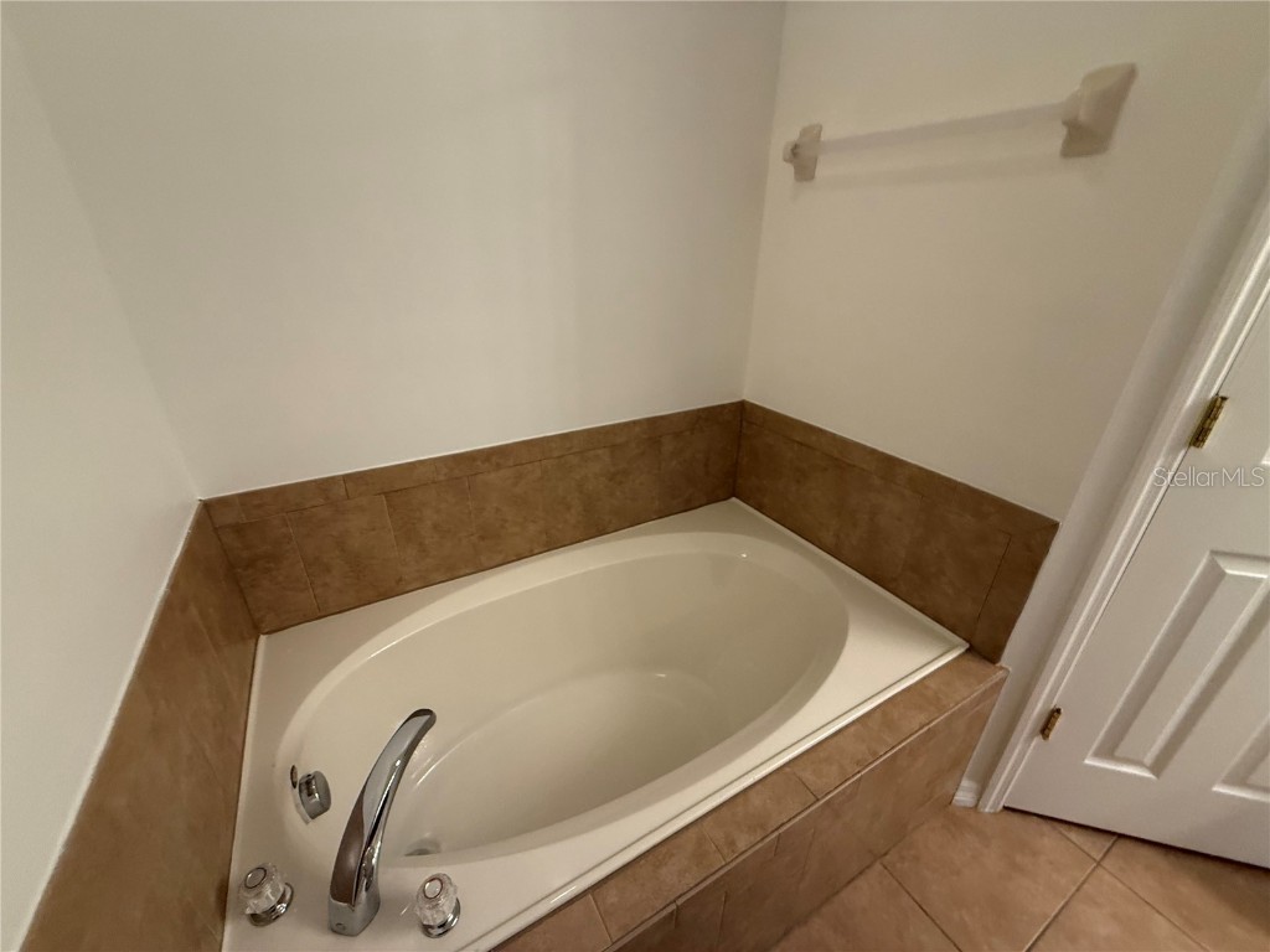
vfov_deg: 85.7
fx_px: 514
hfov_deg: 102.1
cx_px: 635
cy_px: 476
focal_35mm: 14
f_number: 2.2
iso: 250
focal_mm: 2.22
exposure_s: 1/60
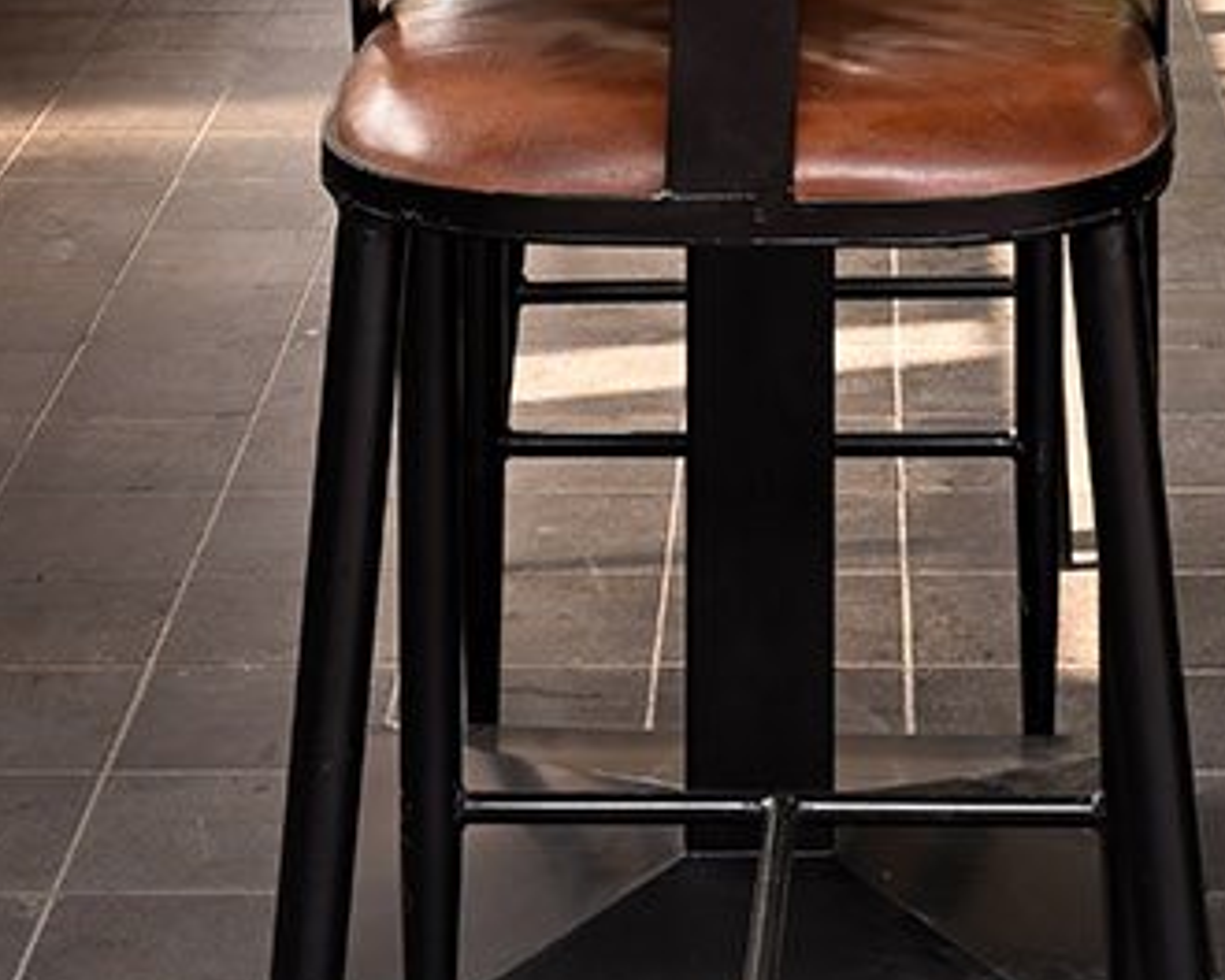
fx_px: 4206
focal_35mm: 116
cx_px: 817
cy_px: -1023
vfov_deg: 11.8
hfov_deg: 16.5
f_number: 11
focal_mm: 24
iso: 200
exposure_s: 1/10
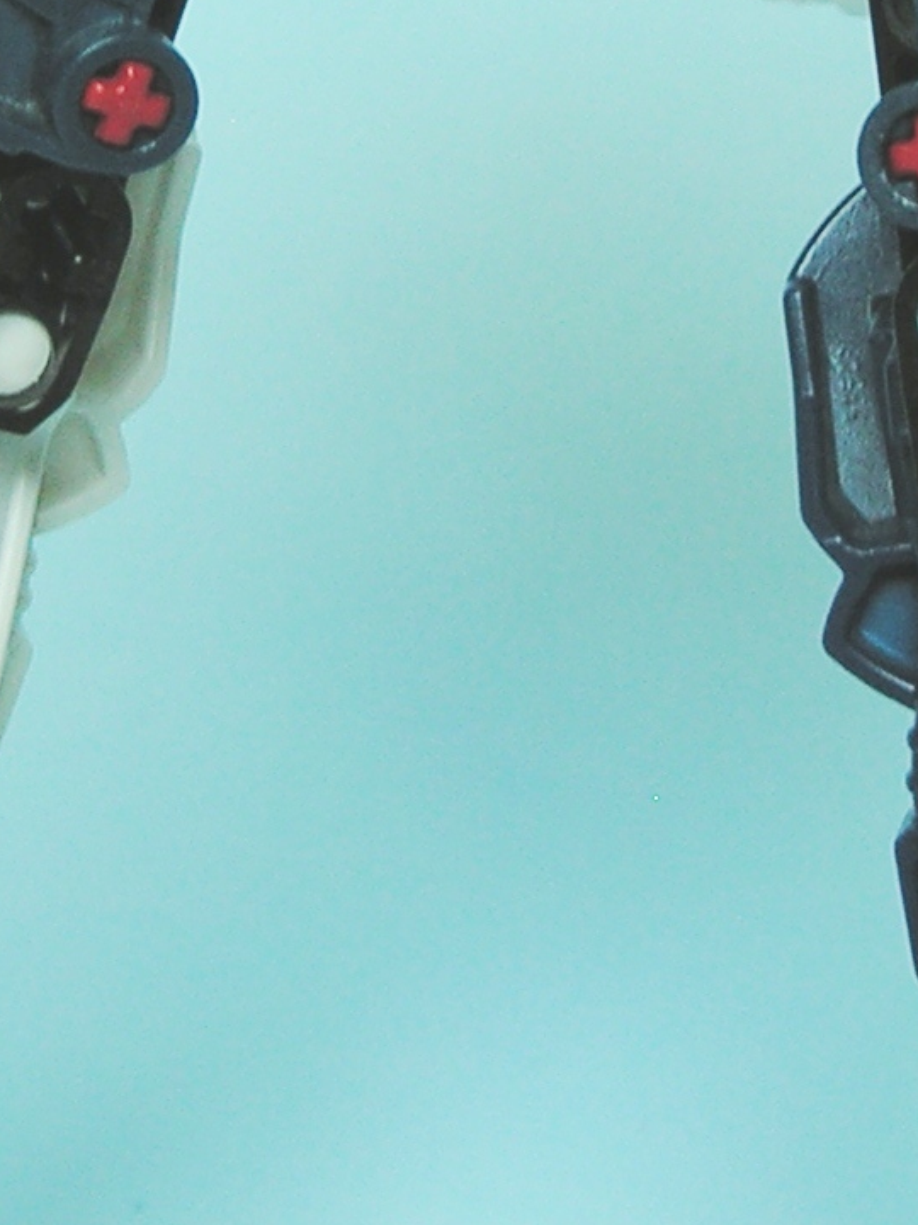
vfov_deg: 14.2
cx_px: 484
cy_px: -105
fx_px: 4809
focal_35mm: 136
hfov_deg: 10.9
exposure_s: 1/4
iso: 58
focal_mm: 7.5
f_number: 2.8
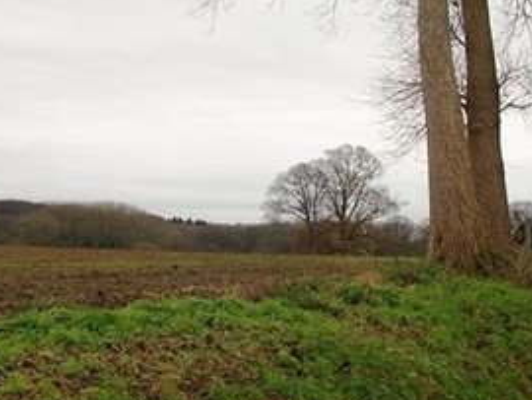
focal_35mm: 71
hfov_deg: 27.4
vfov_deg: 20.7
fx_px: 1092
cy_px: 175
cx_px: 248
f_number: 2.9
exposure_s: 1/160
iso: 80
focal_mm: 5.7
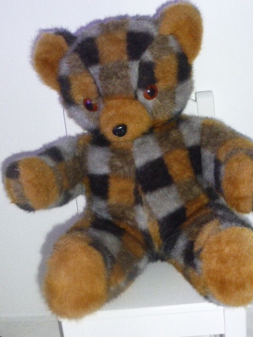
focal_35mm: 53
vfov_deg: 36.2
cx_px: 126
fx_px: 516
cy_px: 168
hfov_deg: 27.5
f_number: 4.4
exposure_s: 1/13
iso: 800
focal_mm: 9
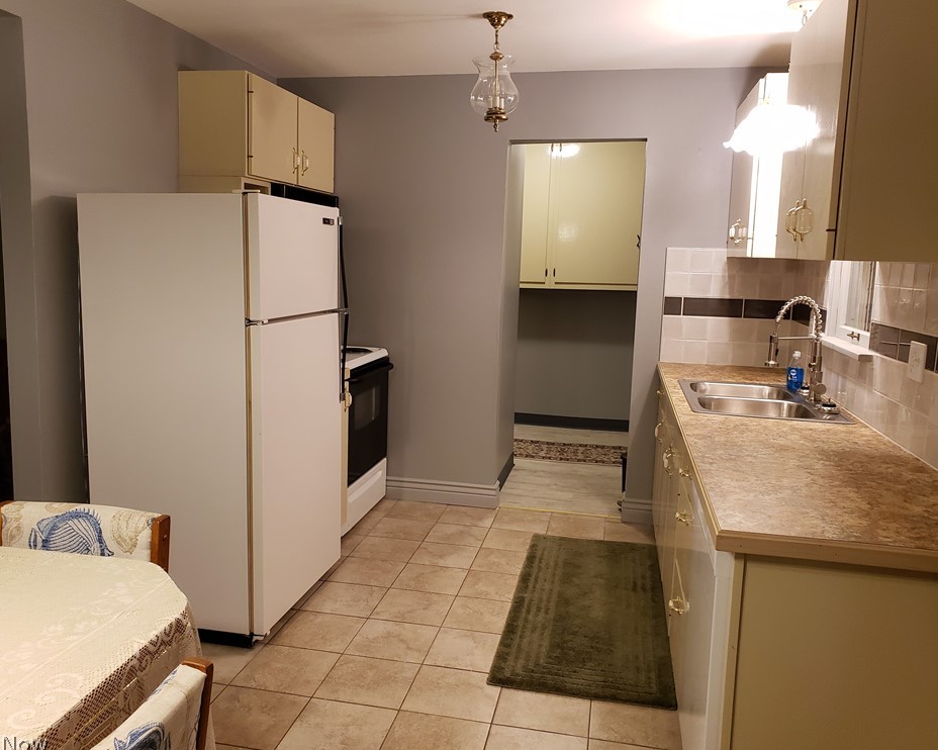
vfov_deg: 51.5
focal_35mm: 28
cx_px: 460
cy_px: 372
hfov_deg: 62.2
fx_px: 777
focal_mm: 4.3
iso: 320
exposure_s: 1/60
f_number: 2.4
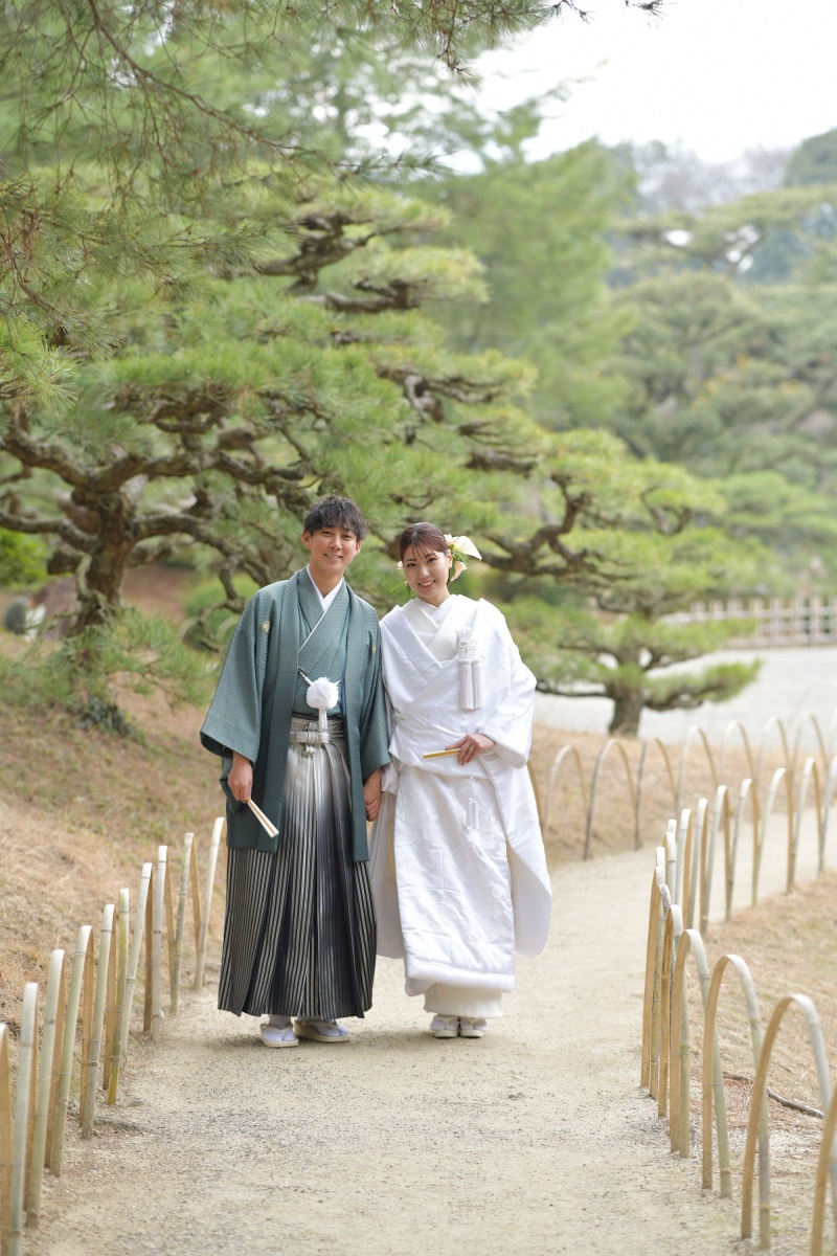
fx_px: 3662
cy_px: 628
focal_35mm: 105
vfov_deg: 19.5
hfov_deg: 13.0
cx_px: 418
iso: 125
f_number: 2.8
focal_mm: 105
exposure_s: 1/250
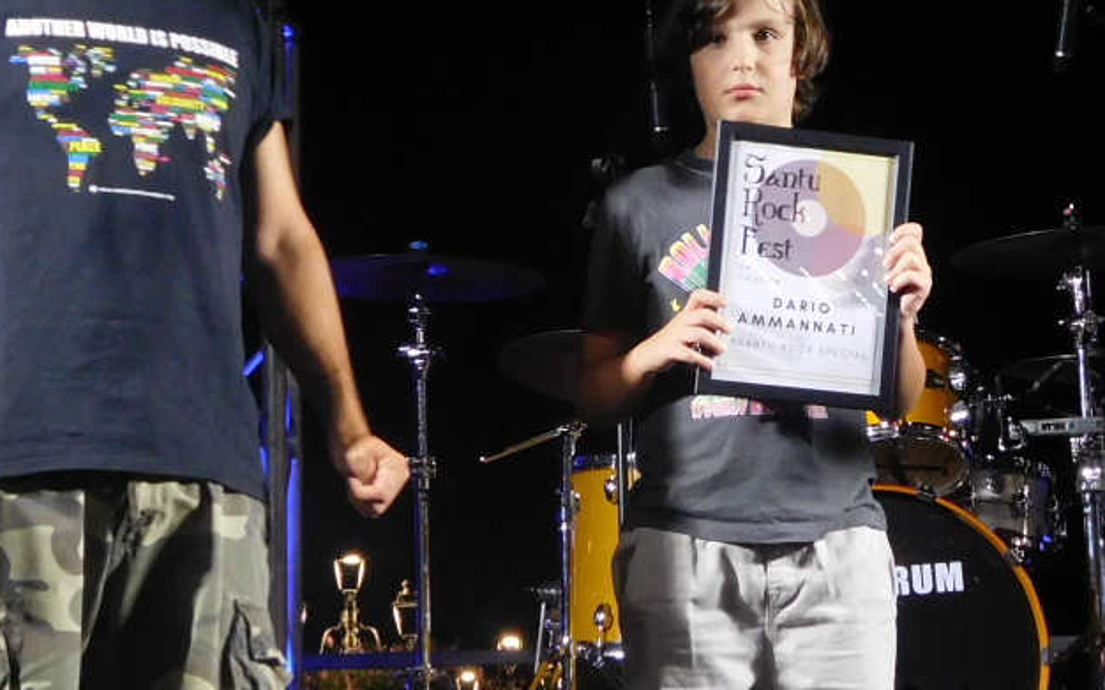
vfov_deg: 10.7
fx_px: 3673
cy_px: 224
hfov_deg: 17.1
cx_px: 757
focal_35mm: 122
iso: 400
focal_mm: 8
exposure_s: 1/30
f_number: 3.7
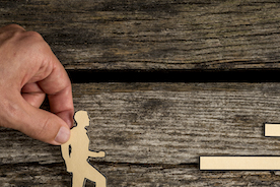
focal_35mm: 185
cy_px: 195
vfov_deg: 7.4
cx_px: 178
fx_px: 1439
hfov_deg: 11.1
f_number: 8
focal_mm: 85
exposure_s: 1/160
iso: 100
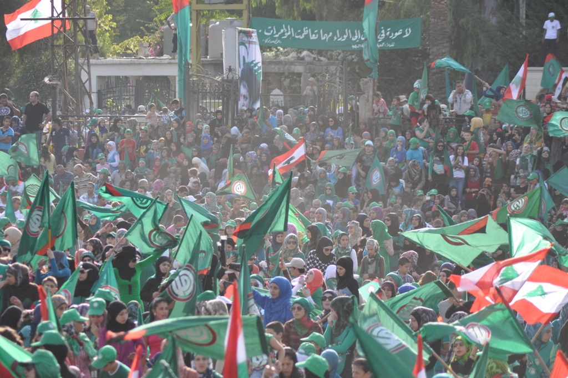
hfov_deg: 9.8
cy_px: 189
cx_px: 284
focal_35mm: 210
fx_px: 3309
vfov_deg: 6.5
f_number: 4.5
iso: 500
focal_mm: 140
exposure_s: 1/1250
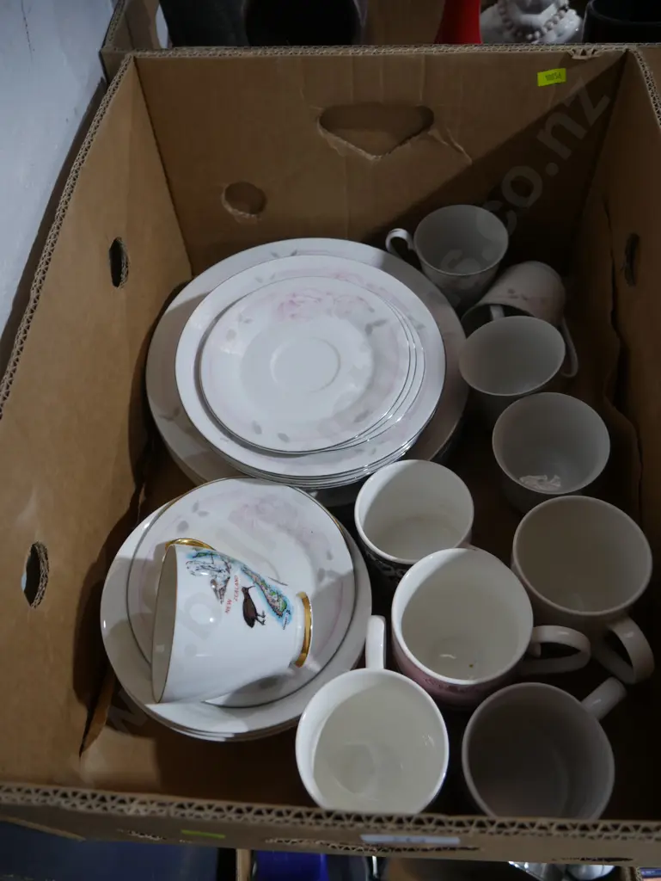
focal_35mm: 28
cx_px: 330
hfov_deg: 49.8
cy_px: 440
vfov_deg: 63.4
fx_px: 712
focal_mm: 14
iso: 500
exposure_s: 1/60
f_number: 3.5
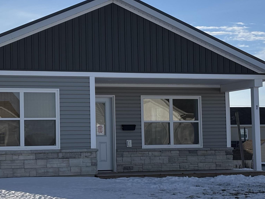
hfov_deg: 18.7
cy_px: 107
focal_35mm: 105
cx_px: 83
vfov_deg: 14.1
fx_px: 804
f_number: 1.6
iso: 40
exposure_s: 1/3413
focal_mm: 5.96
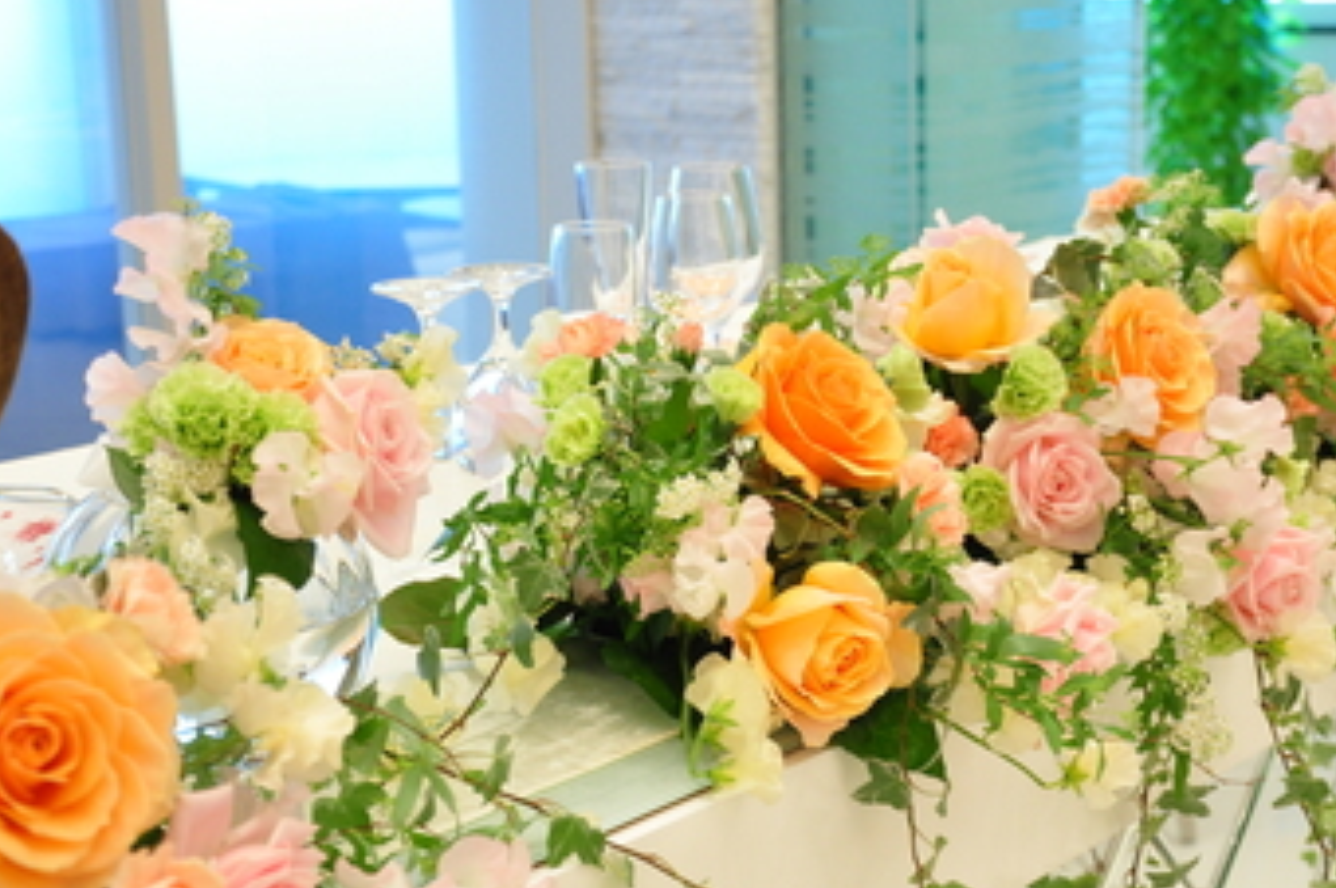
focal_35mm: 72
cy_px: 466
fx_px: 2669
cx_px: 782
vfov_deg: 18.9
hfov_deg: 28.1
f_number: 4.2
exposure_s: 1/60
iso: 800
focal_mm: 34
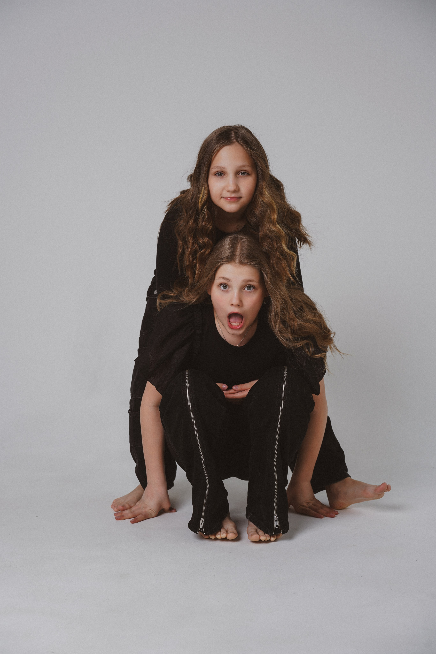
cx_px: 218
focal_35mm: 55
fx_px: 999
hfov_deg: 24.6
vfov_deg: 36.2
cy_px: 327
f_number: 6.3
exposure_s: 1/125
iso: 100
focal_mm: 55
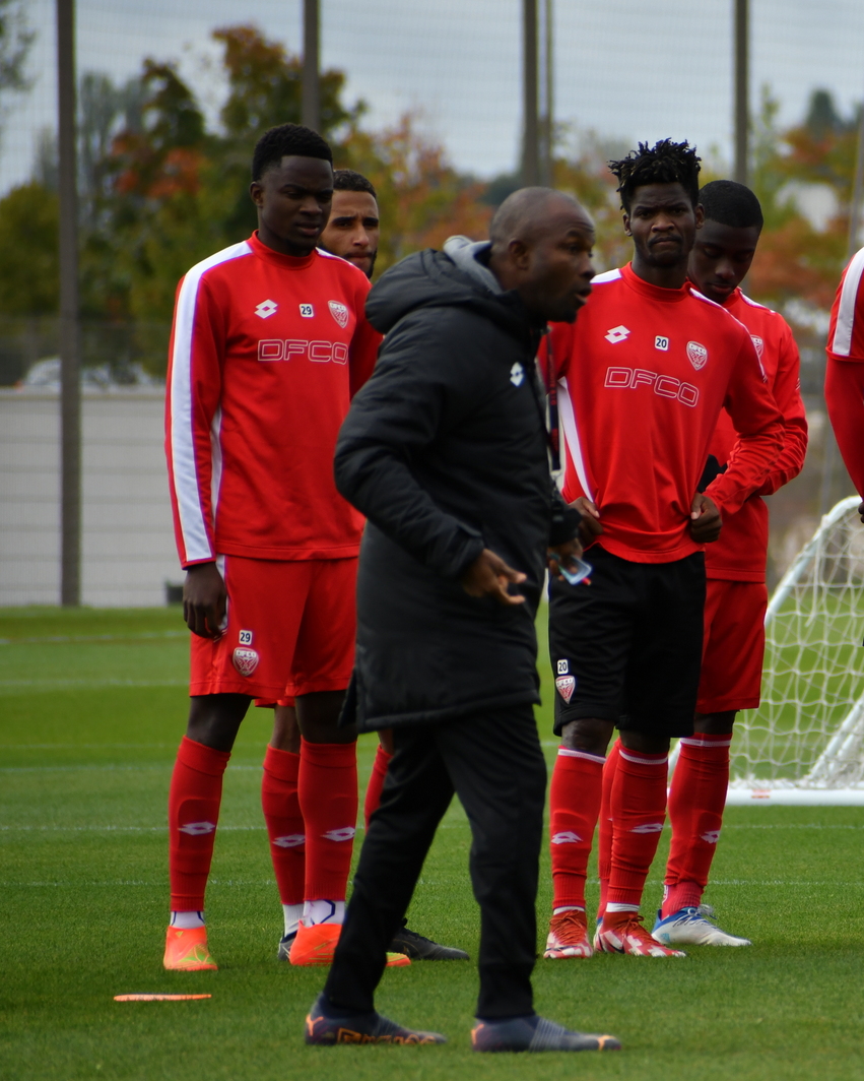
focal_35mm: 635
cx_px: 796
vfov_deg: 3.0
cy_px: 540
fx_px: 20300
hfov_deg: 2.4
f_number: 6.3
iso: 400
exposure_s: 1/1250
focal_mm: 300
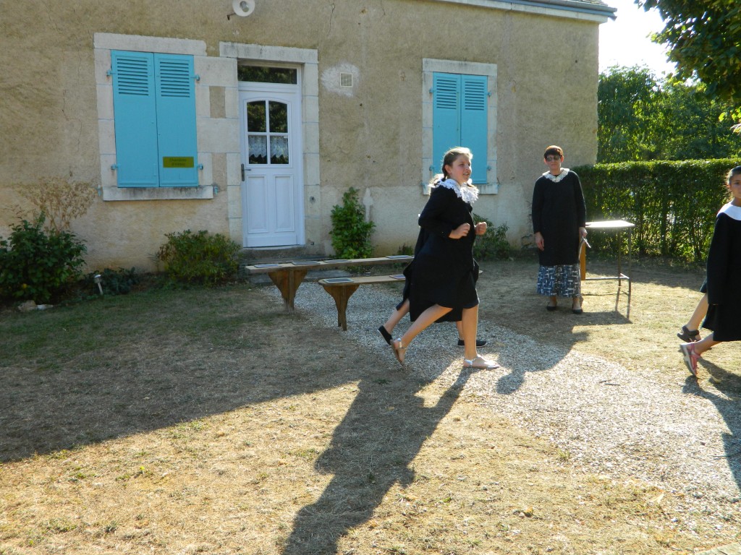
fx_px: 749
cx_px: 370
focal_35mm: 35
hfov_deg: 52.6
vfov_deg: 40.7
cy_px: 278
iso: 100
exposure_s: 1/320
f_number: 3.3
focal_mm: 6.2
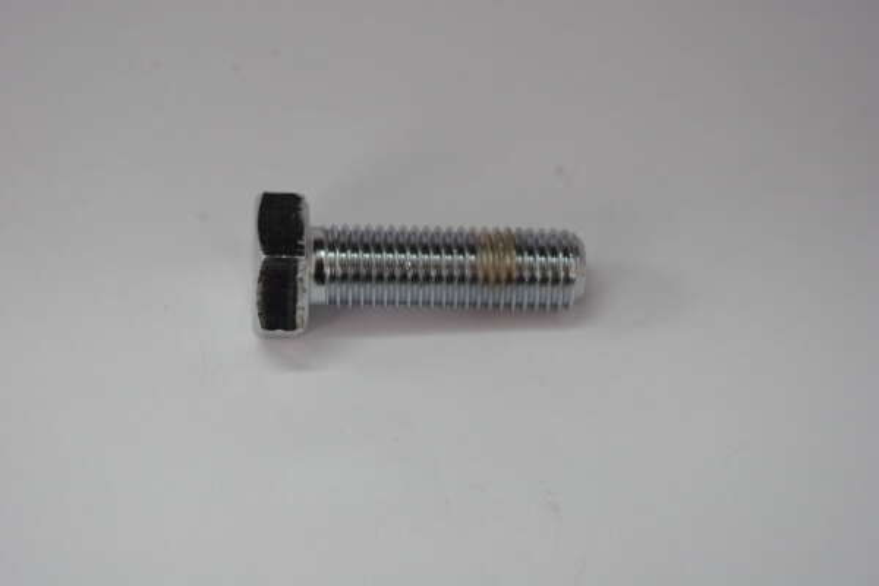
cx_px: 440
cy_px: 293
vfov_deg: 16.7
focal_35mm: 82
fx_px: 2002
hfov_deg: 24.8
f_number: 8
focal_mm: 55
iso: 800
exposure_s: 1/15
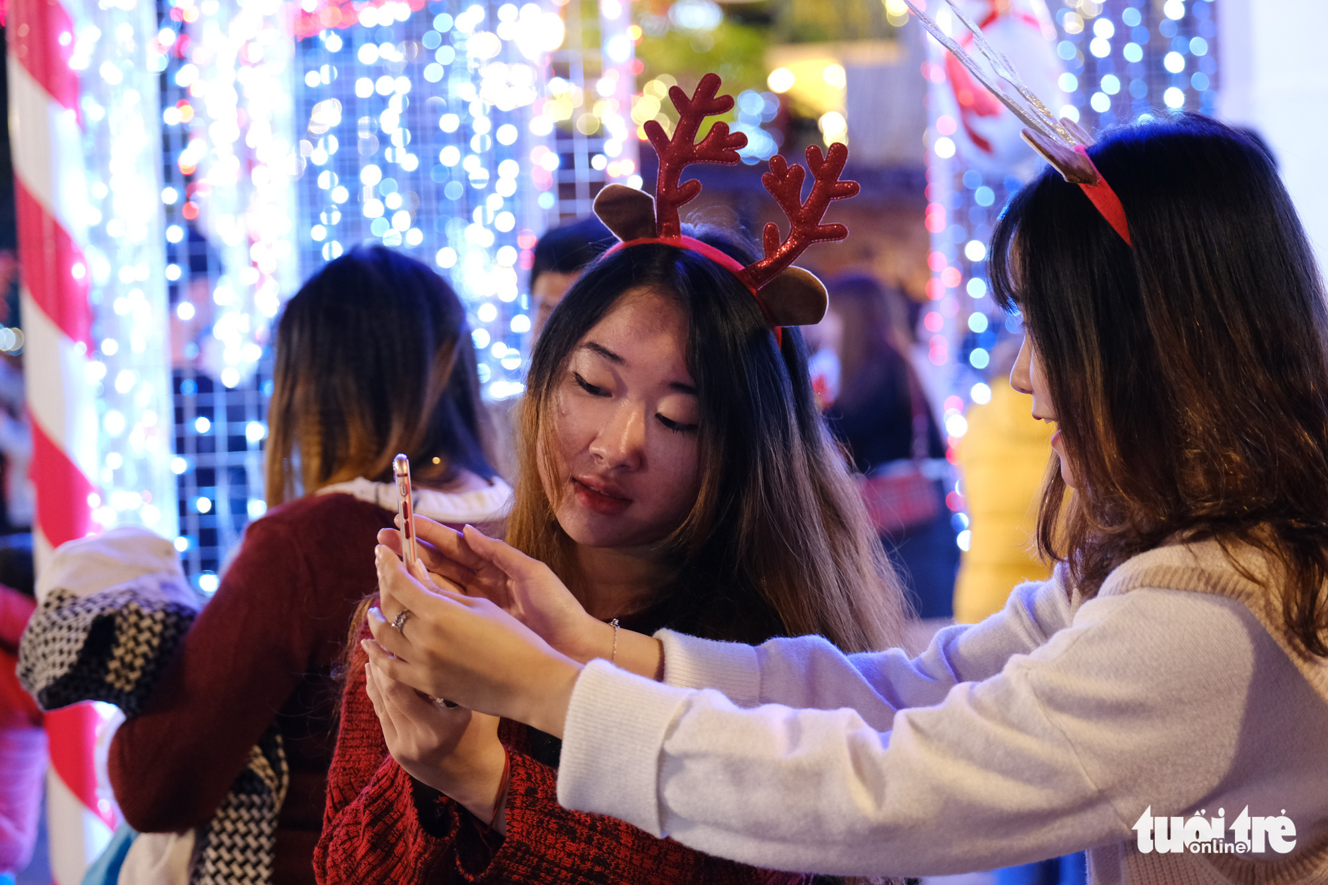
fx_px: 2988
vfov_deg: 16.9
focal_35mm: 81
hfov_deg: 25.1
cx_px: 664
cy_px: 442
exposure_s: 1/80
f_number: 2.8
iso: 2000
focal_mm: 54.1
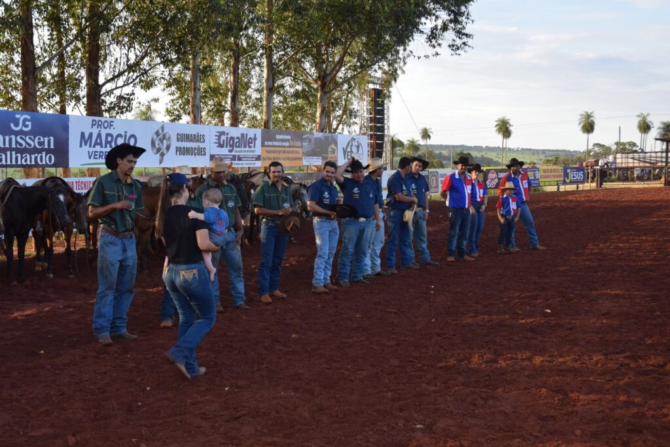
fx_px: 866
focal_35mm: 46
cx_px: 335
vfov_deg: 29.0
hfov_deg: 42.3
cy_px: 224
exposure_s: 1/125
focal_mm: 31
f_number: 5.6
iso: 140
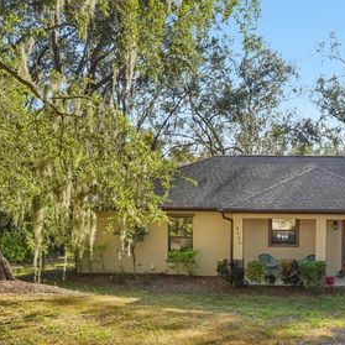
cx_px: 284
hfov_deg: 44.5
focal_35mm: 35
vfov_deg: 47.0
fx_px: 395
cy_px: 205
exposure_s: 1/30
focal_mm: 23
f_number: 18
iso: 320
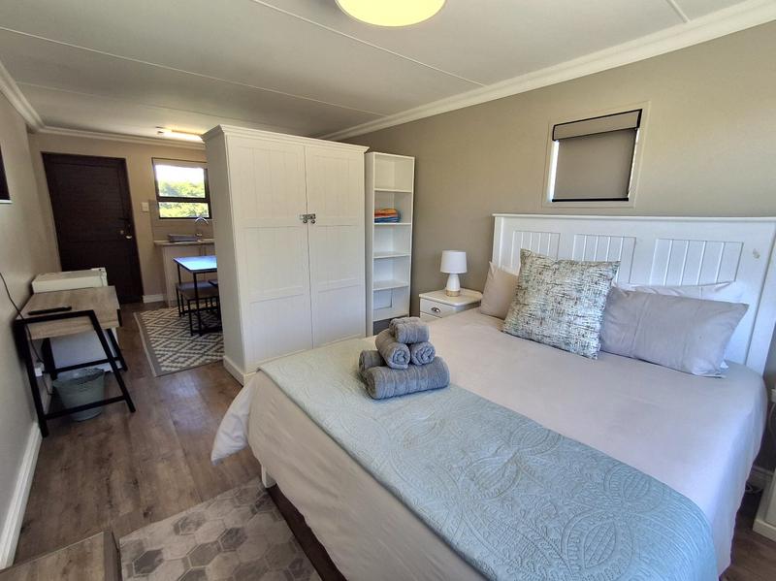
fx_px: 358
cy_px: 290
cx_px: 388
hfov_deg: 94.5
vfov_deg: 78.0
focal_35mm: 16
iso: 50
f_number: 2.2
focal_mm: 1.64
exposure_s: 1/100
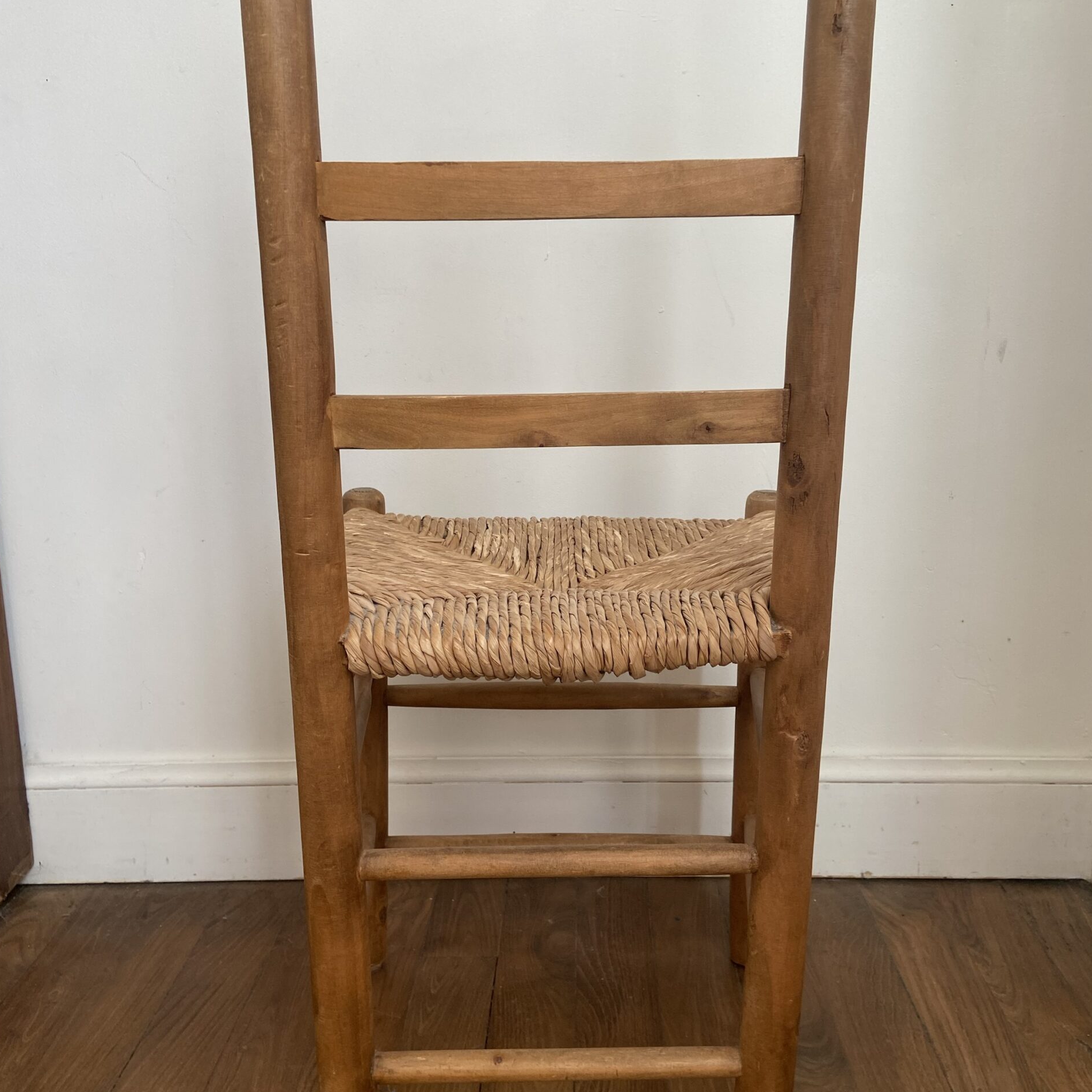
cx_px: 545
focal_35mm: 31
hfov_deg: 52.5
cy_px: 510
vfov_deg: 52.5
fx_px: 1106
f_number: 1.8
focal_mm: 4.25
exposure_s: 1/121
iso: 100
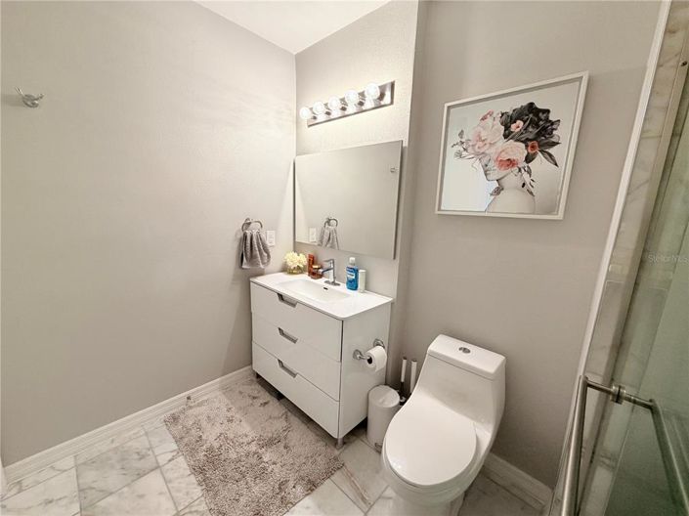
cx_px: 344
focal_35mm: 14
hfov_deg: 102.1
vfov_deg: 85.6
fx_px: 279
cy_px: 258
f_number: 2.2
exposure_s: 1/120
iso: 200
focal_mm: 2.22
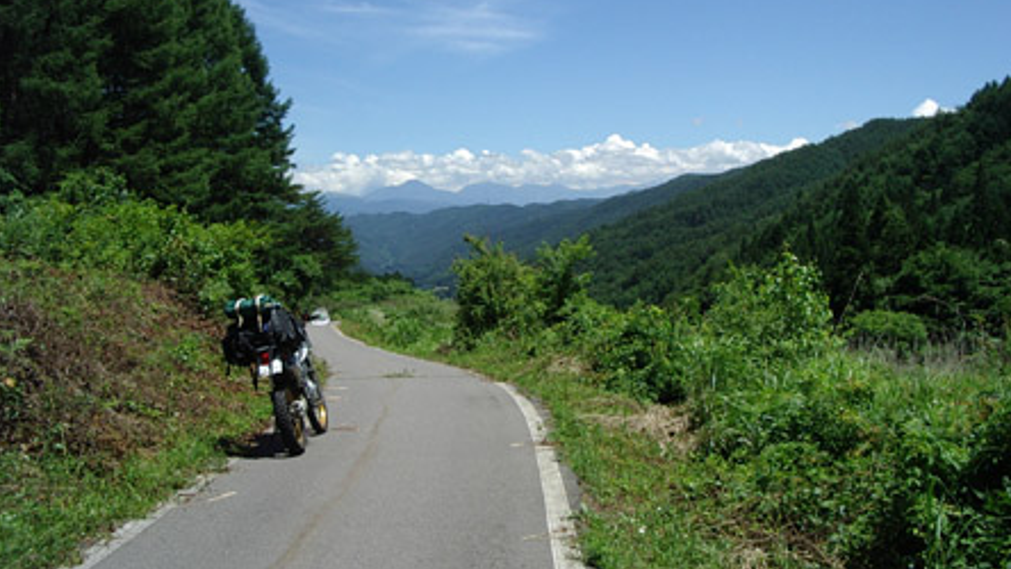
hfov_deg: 48.3
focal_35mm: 42
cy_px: 207
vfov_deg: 28.2
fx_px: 1126
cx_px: 508
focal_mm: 5.8
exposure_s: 1/500
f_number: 4.8
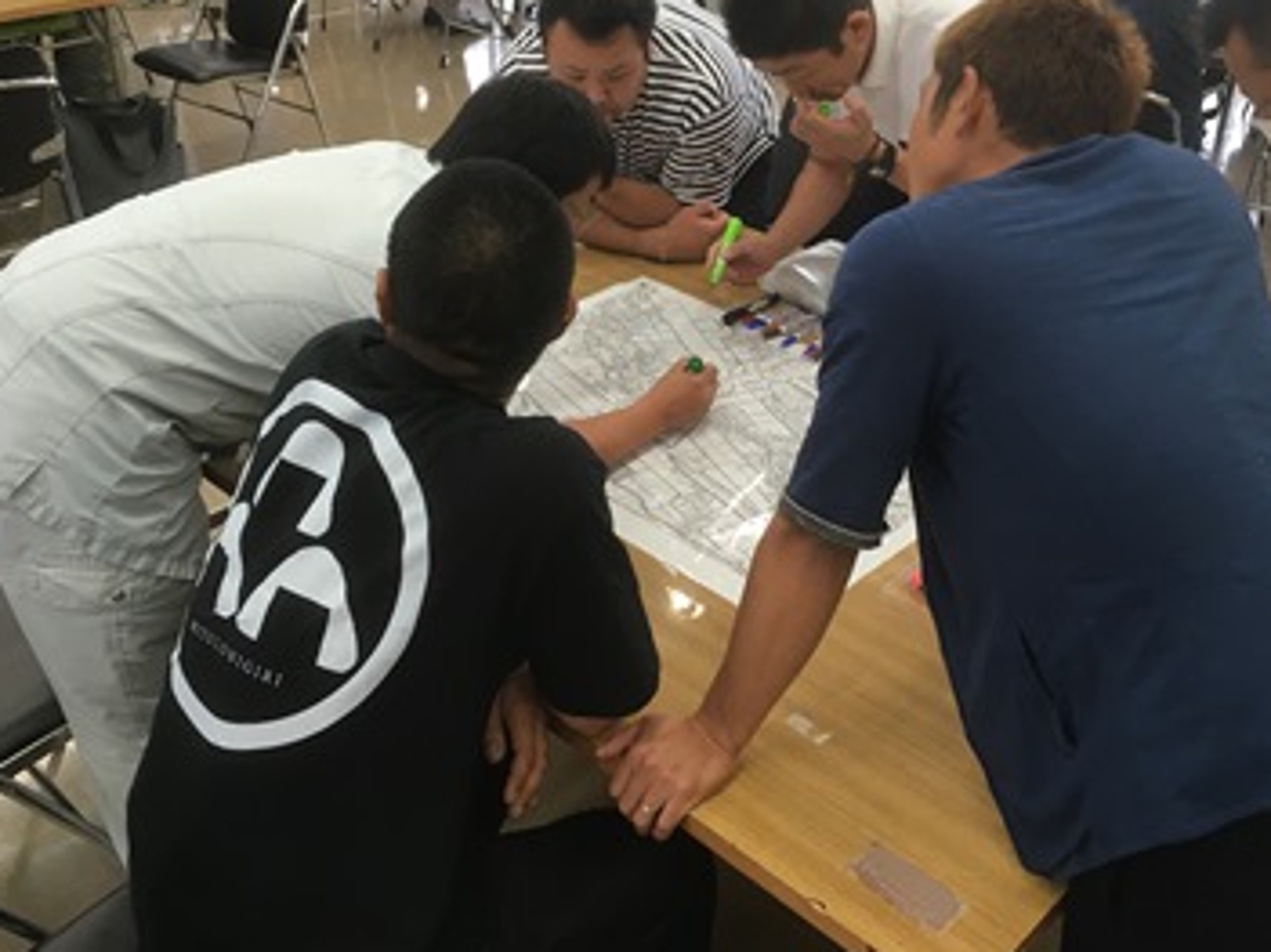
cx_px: 731
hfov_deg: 50.0
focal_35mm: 37
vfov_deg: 38.4
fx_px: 1358
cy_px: 358
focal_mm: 4.15
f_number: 2.2
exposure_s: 1/30
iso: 32
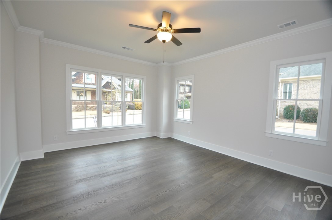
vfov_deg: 77.1
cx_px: 166
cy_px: 110
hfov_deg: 100.5
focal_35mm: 15
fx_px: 138
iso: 560
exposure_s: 1/60
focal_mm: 10
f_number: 4
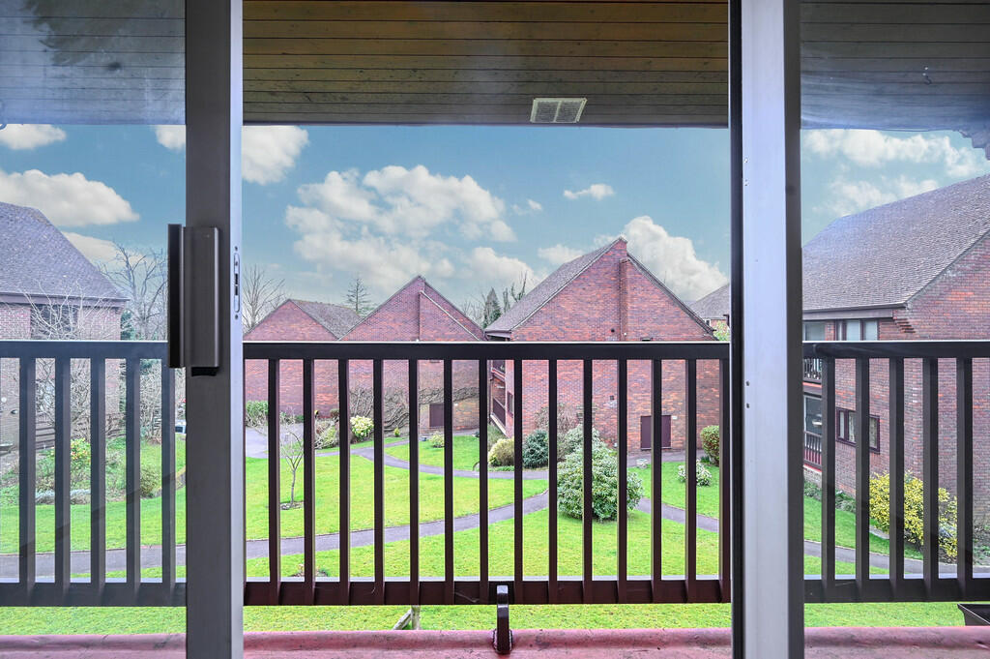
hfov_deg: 95.0
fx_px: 453
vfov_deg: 72.0
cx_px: 495
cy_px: 330
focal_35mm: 16
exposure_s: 1/20
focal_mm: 16.5
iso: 320
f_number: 8
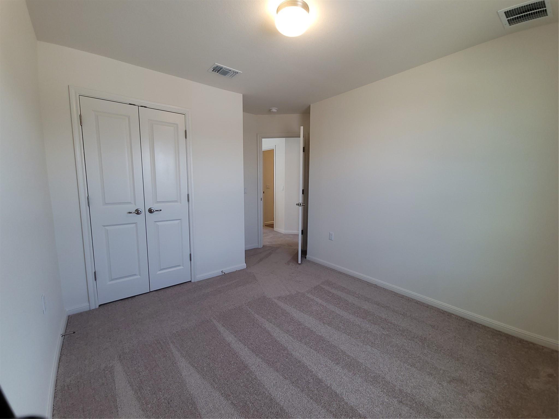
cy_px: 210
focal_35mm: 13
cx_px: 280
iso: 64
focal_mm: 2.2
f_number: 2.2
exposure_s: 1/40
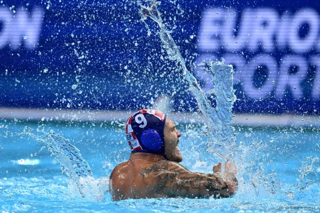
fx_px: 3556
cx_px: 160
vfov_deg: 3.4
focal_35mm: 400
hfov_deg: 5.2
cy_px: 106
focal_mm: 400
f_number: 4
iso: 5000
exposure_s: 1/4000
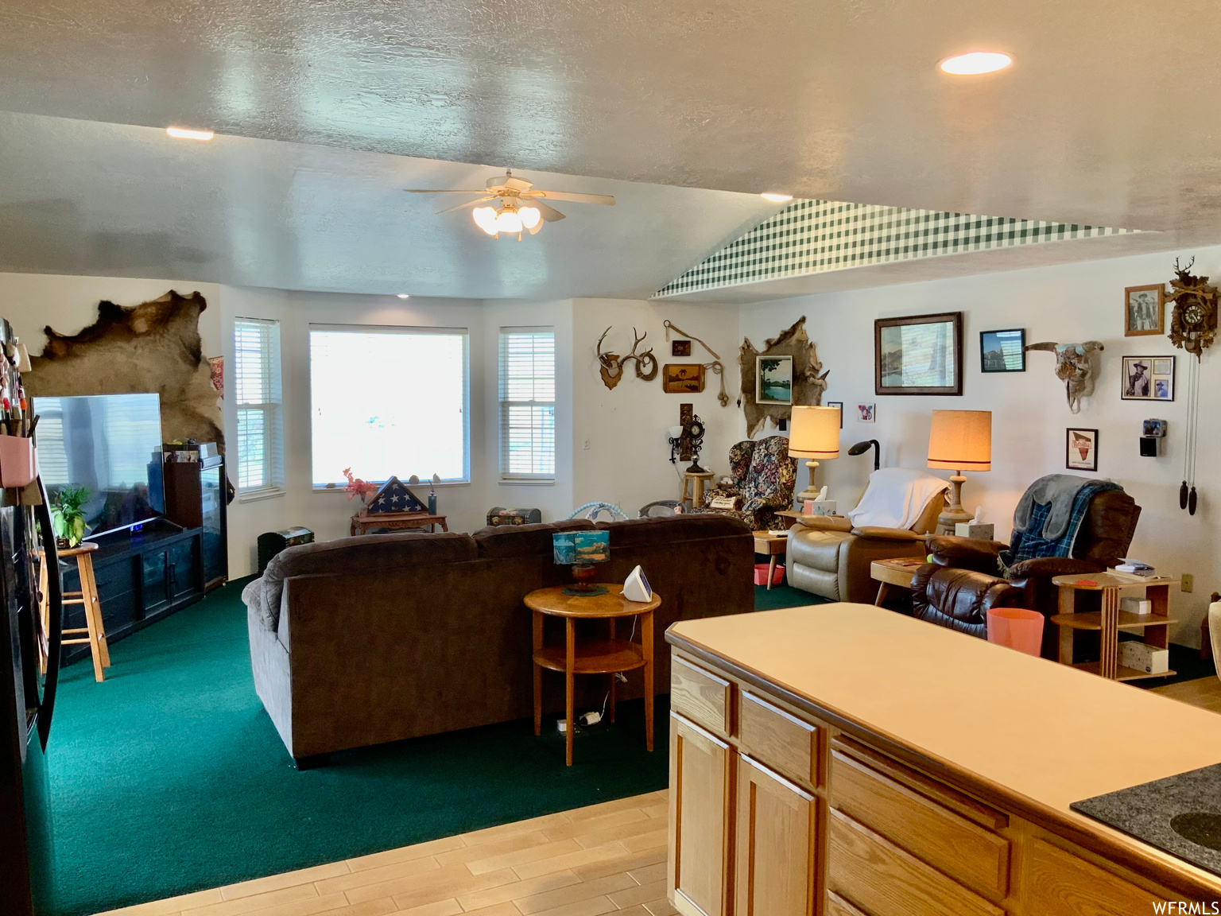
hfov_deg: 61.7
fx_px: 1023
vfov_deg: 48.2
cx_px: 610
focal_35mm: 29
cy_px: 458
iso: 80
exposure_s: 1/60
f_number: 1.8
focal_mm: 3
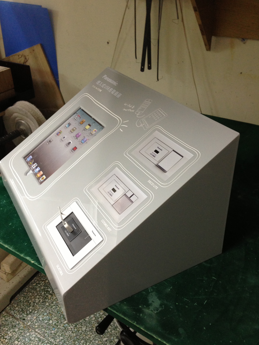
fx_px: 359
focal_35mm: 36
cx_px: 118
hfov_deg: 39.6
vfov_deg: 51.3
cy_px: 180
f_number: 2.4
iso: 160
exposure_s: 1/20
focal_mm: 4.13
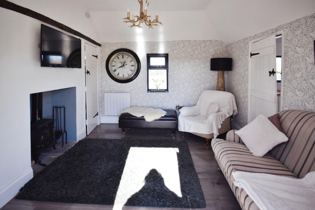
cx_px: 158
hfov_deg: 100.4
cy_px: 105
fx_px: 131
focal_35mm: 15
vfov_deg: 77.3
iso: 400
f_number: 6.3
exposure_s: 1/160
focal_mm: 10
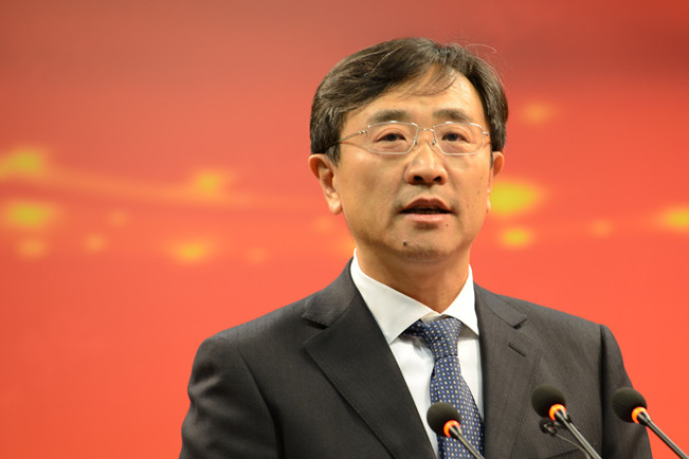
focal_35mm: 261
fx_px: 4995
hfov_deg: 7.9
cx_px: 424
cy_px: 243
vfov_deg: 5.3
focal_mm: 200
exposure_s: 1/60
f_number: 4
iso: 800
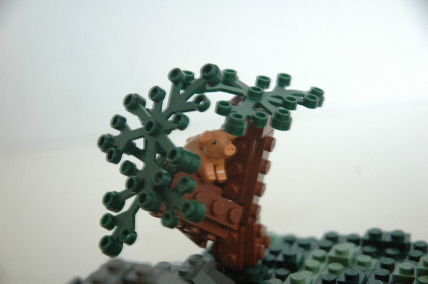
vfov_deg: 13.0
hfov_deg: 19.5
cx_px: 214
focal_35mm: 105
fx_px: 1247
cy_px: 142
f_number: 4.5
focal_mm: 70
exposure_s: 1/6
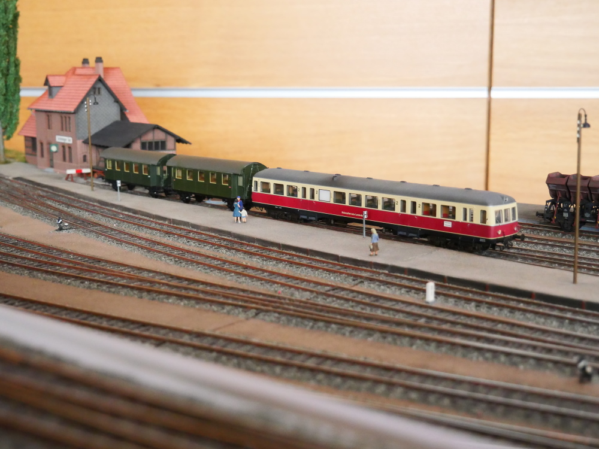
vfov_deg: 32.9
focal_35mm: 44
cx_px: 300
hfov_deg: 42.9
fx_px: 761
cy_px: 224
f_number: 4.2
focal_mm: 22
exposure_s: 1/250
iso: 3200
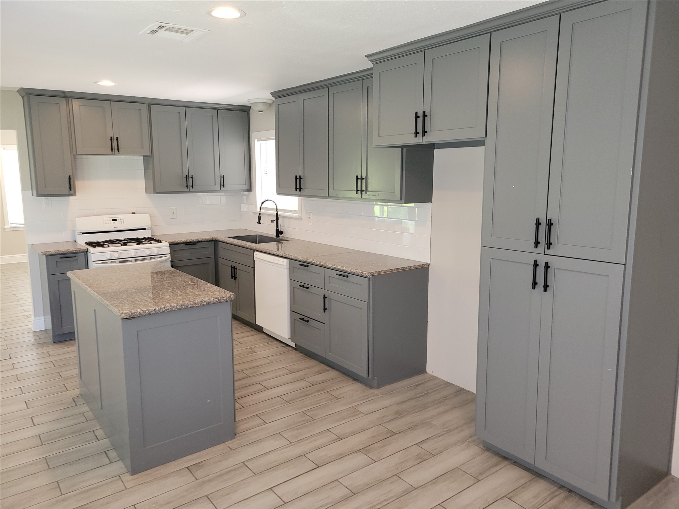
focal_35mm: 26
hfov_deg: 67.3
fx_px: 510
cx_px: 340
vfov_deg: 53.1
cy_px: 254
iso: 125
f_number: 1.8
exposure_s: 1/60
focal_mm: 5.4
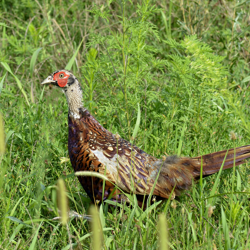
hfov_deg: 7.2
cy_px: 106
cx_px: 70
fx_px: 1992
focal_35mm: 244
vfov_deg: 7.2
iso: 160
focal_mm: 105
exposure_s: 1/250
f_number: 8
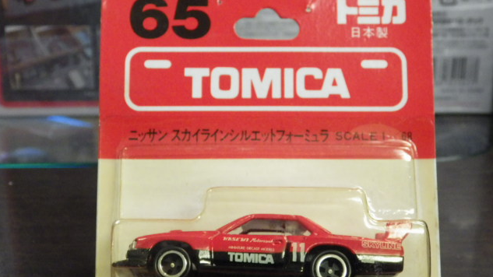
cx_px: 245
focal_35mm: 65
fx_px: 850
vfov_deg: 18.5
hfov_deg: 32.4
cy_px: 155
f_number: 4
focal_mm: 10.7
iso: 800
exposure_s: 1/40
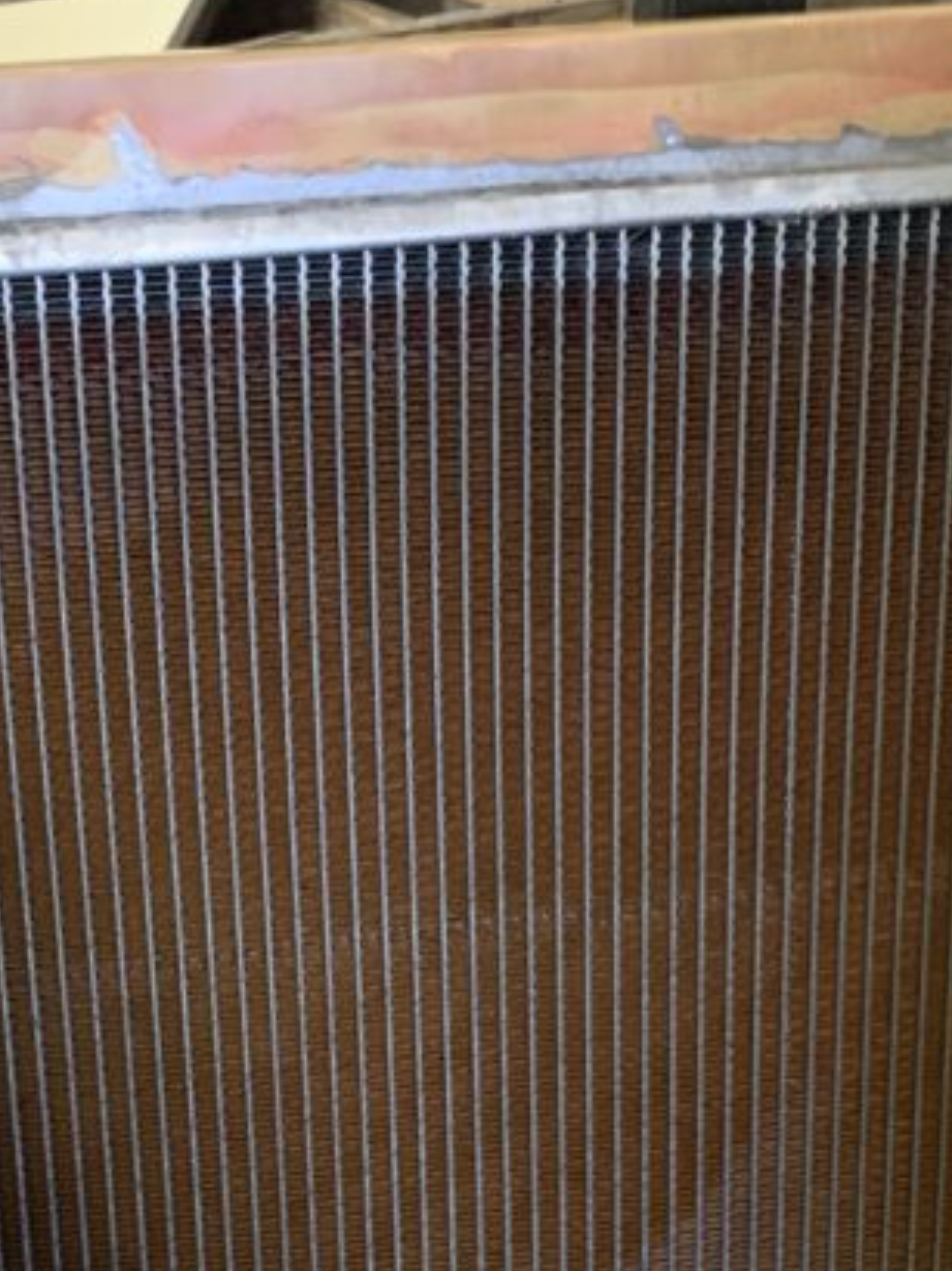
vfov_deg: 29.6
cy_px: 846
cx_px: 195
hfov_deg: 22.3
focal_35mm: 65
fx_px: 2386
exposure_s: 1/25
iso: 500
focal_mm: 4.25
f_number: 1.8
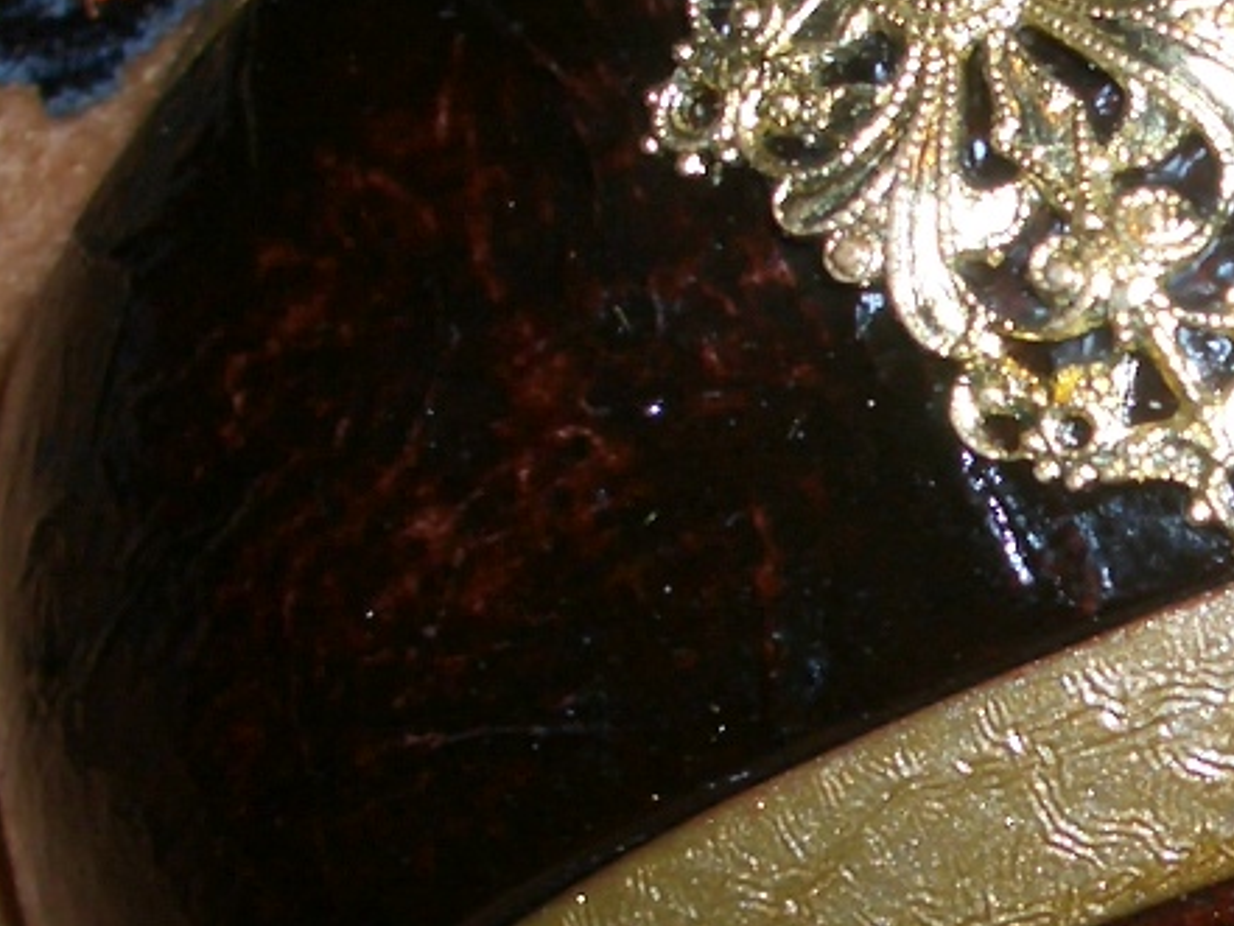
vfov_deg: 11.7
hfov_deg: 15.0
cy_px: 593
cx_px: 1480
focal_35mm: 127
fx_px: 4529
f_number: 4.3
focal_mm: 5.8
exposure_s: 1/60
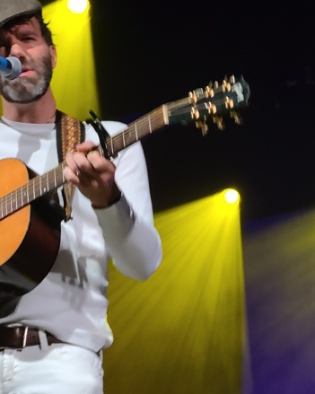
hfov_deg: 27.3
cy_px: 264
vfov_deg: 34.4
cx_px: 43
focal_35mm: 54
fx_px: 630
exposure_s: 1/30
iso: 320
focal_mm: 5.9
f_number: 2
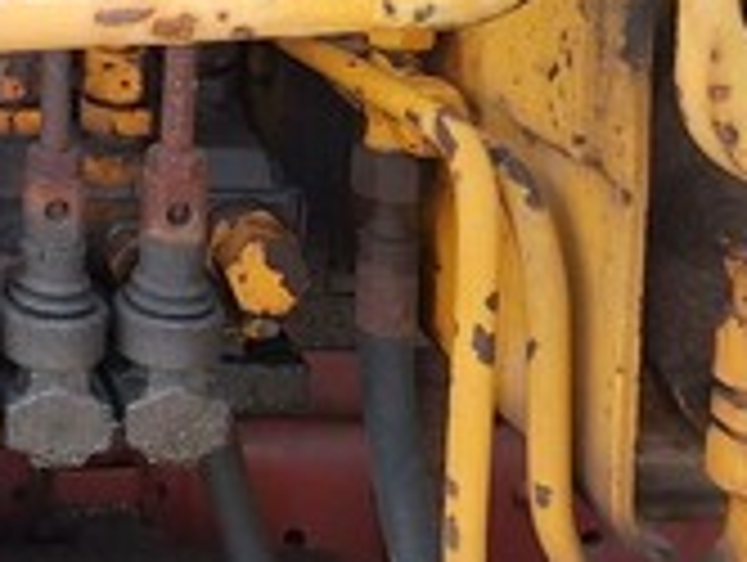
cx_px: -346
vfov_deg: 16.0
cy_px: -342
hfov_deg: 20.4
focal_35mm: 83
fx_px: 1794
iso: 40
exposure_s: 1/725
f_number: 1.8
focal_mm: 5.54
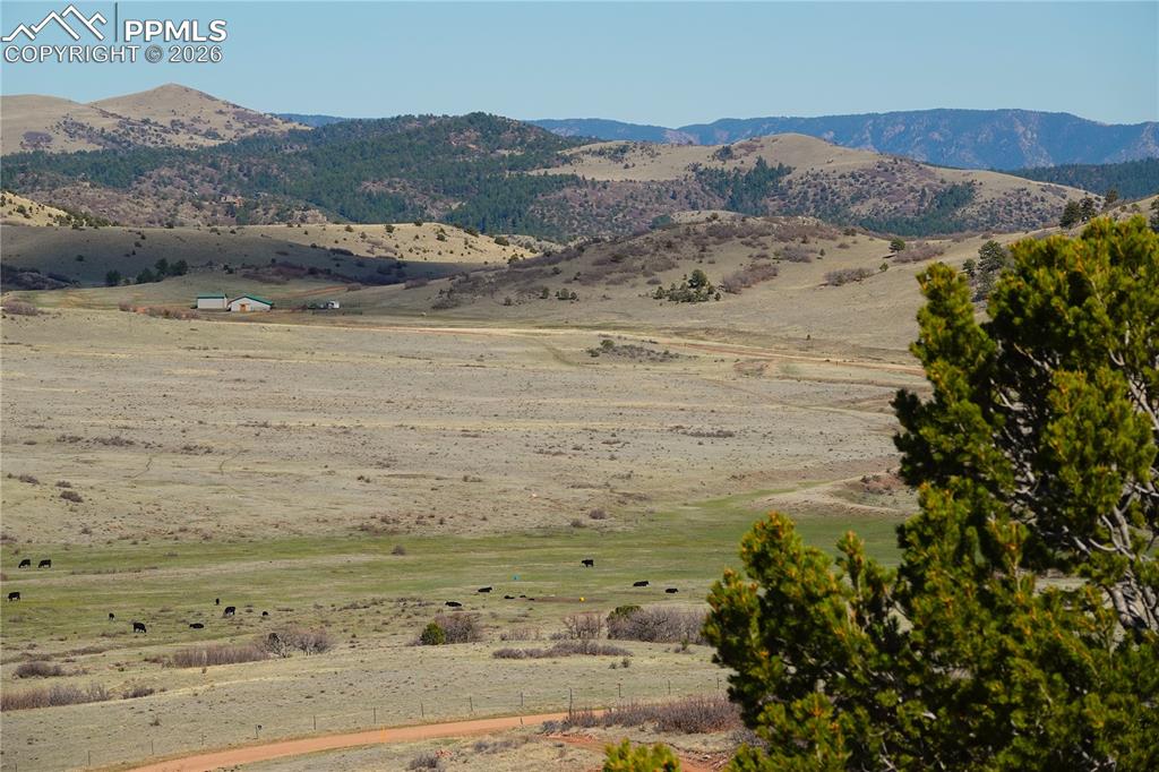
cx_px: 580
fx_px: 4473
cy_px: 386
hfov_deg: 14.8
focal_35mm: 139
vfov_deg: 9.9
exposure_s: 1/1000
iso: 100
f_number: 4.5
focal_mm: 51.14
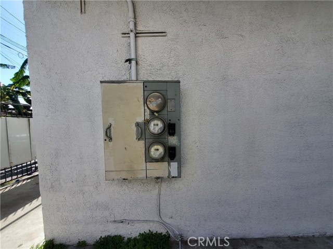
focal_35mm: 13
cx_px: 166
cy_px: 124
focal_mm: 1.8
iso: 50
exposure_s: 1/590
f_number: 2.2
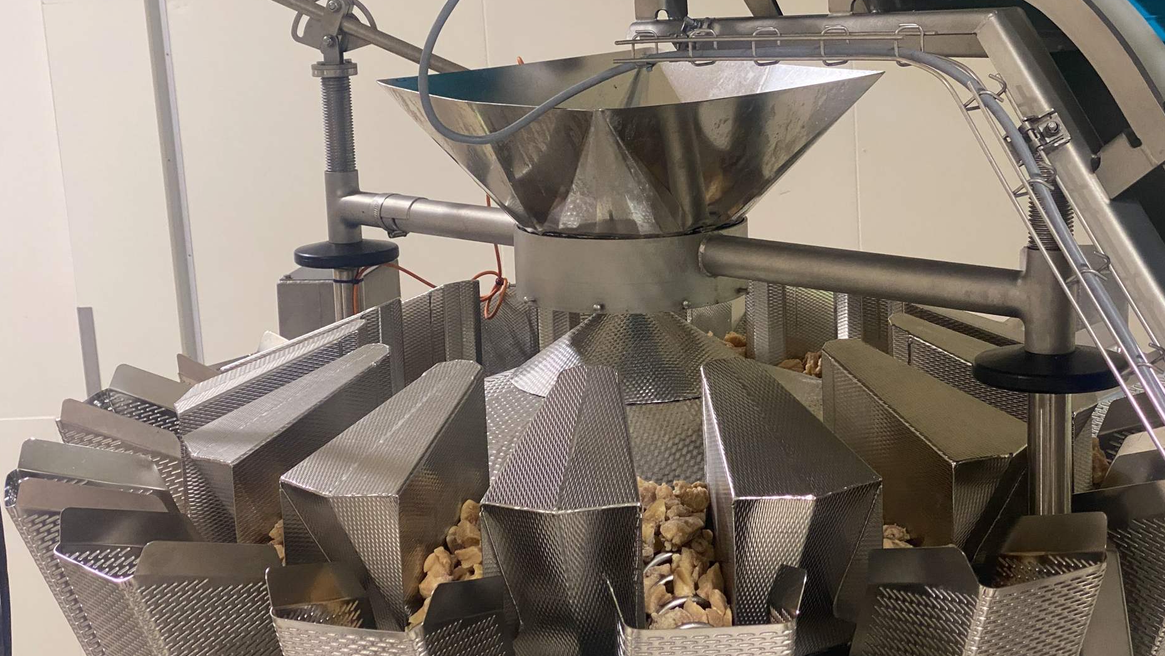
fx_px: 1885
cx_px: 620
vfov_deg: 19.7
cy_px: 321
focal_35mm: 61
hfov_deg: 34.3
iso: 160
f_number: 2
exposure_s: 1/50
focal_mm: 6
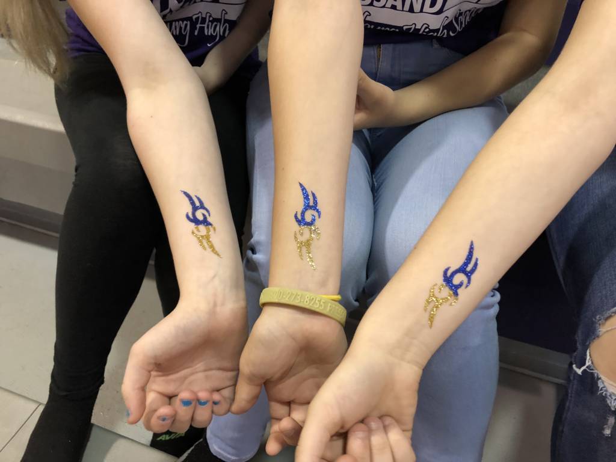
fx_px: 498
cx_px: 308
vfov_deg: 49.7
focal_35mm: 28
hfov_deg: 63.4
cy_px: 231
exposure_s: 1/15
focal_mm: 3.99
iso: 64
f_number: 1.8
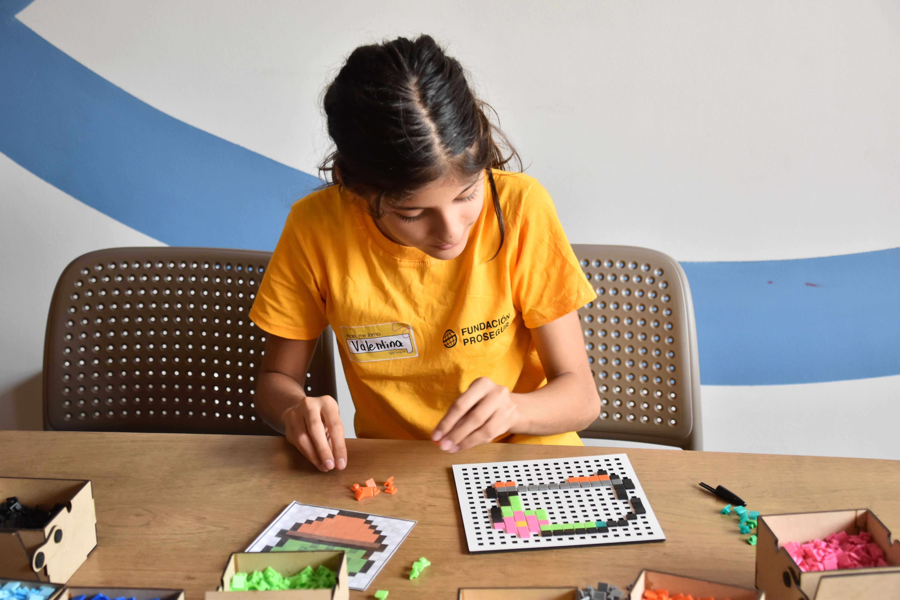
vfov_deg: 22.6
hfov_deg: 33.4
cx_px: 450
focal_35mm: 60
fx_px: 1500
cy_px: 300
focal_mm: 40
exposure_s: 1/160
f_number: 4.5
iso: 800
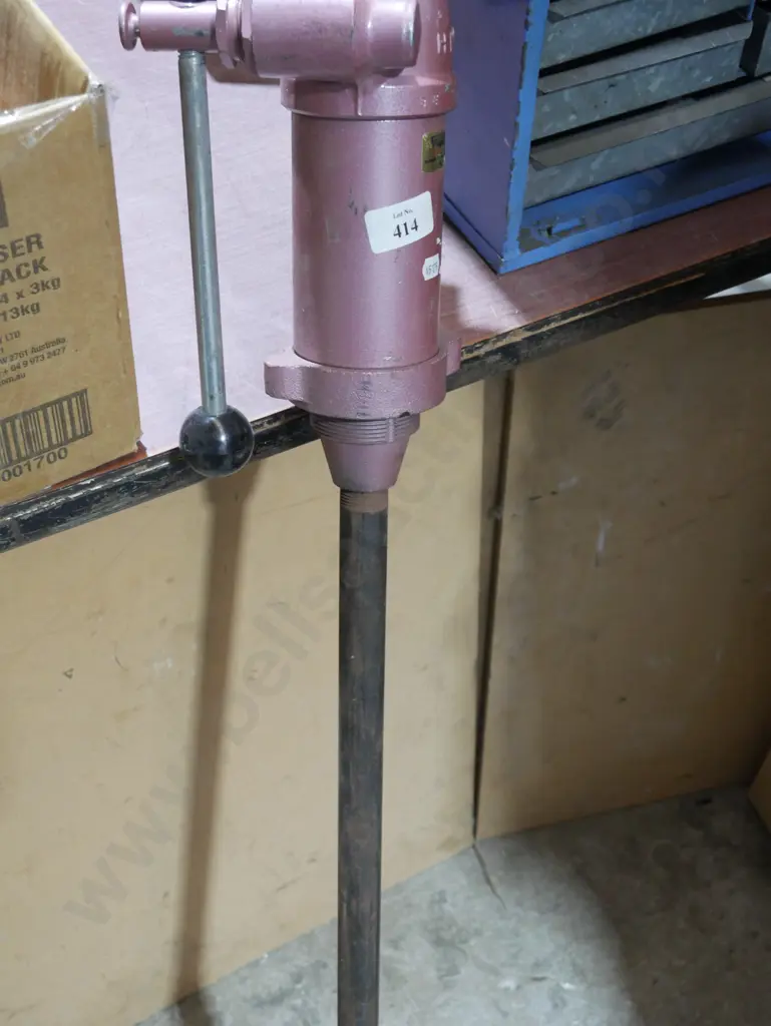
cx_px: 386
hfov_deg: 29.1
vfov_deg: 38.2
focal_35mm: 50
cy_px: 513
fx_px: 1484
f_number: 5.3
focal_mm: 25
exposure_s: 1/60
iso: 1600
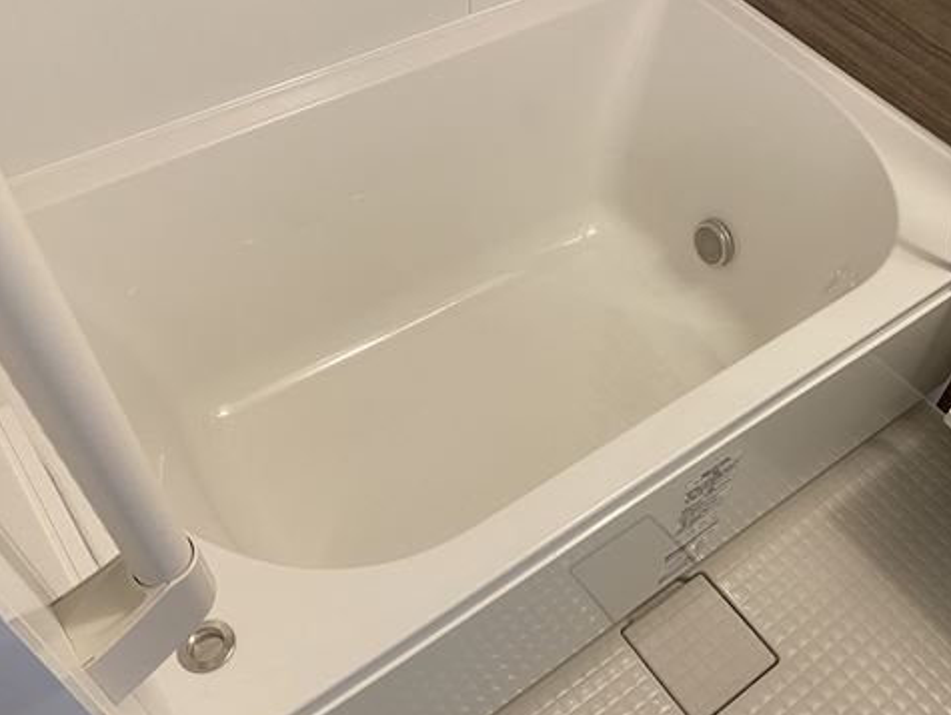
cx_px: 605
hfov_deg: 51.9
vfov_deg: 40.7
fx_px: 962
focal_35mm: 35
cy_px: 350
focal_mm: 4.25
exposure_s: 1/50
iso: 125
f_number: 1.8
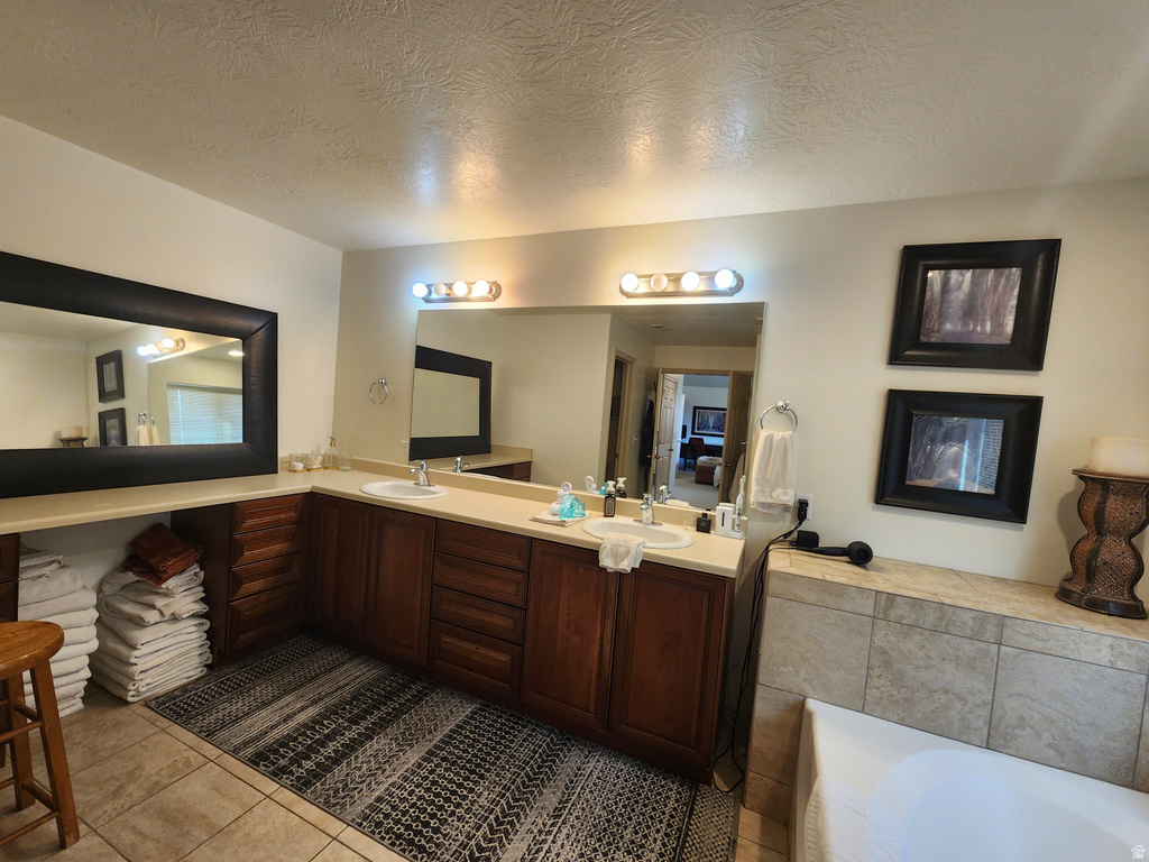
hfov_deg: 106.2
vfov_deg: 89.9
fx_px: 432
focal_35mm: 13
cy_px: 431
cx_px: 574
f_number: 2.2
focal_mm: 2.2
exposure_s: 1/60
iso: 160
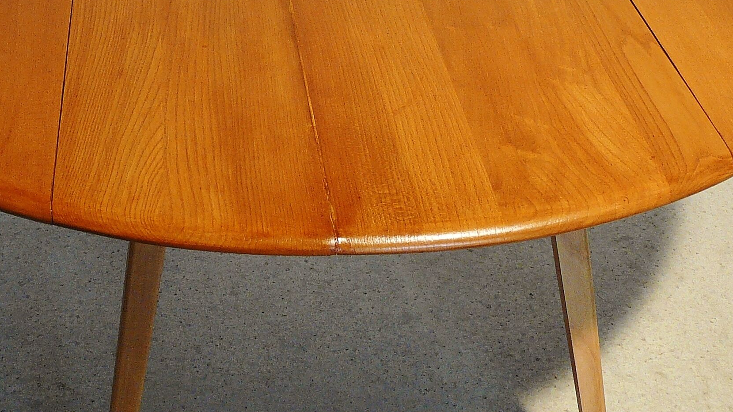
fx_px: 1166
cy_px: 117
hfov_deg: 34.9
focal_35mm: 60
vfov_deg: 19.9
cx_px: 338
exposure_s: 1/30
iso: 100
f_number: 2.8
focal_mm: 4.6
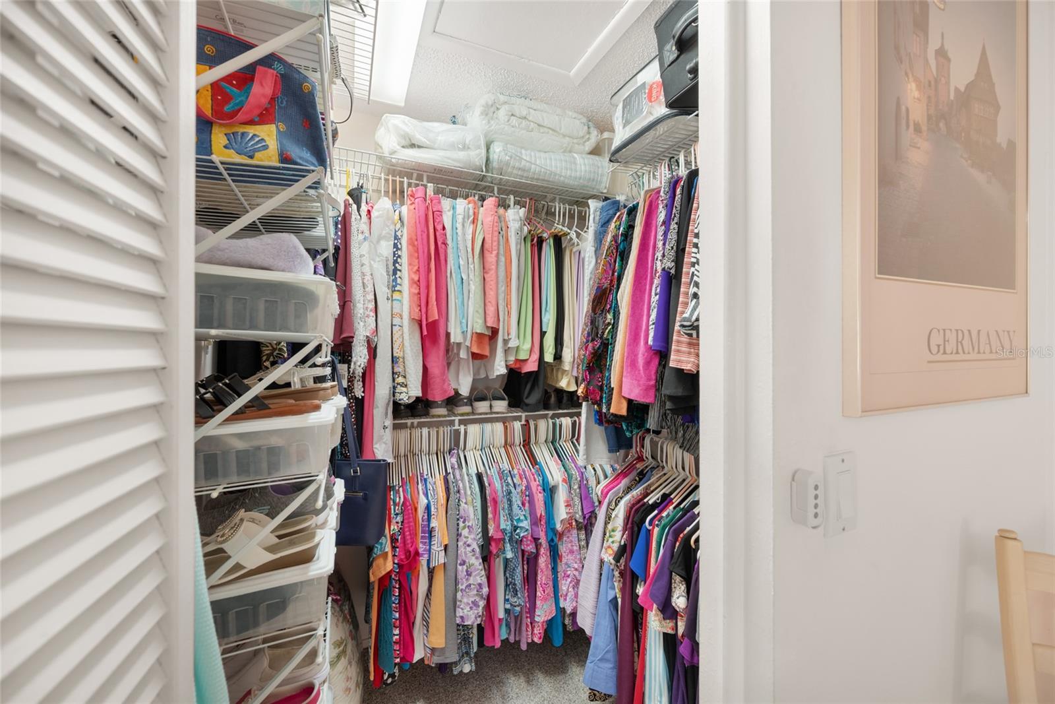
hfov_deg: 104.2
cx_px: 528
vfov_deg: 81.2
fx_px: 410
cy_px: 352
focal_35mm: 14
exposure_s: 1.6
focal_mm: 14
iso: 250
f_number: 6.3
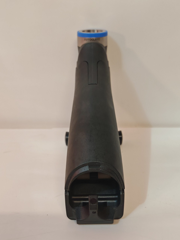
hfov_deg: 24.8
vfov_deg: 32.7
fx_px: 409
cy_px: 120
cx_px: 90
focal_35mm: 59
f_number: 2
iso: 320
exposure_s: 1/100
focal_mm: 6.83
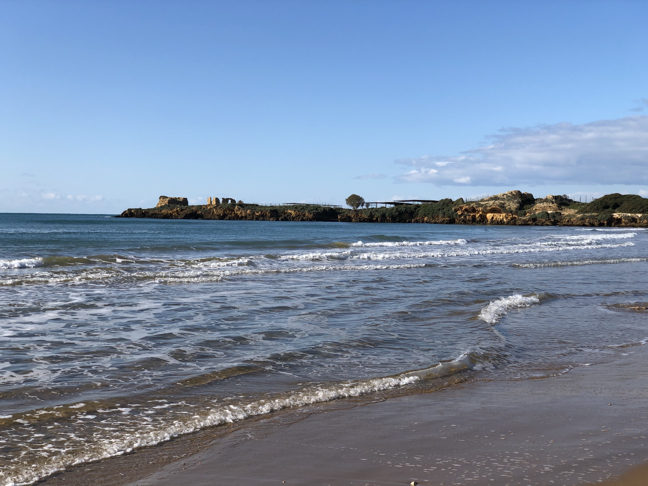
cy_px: 243
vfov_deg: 28.0
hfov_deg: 36.8
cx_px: 324
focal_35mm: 52
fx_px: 973
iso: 16
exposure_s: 1/1453
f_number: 2.4
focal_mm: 6
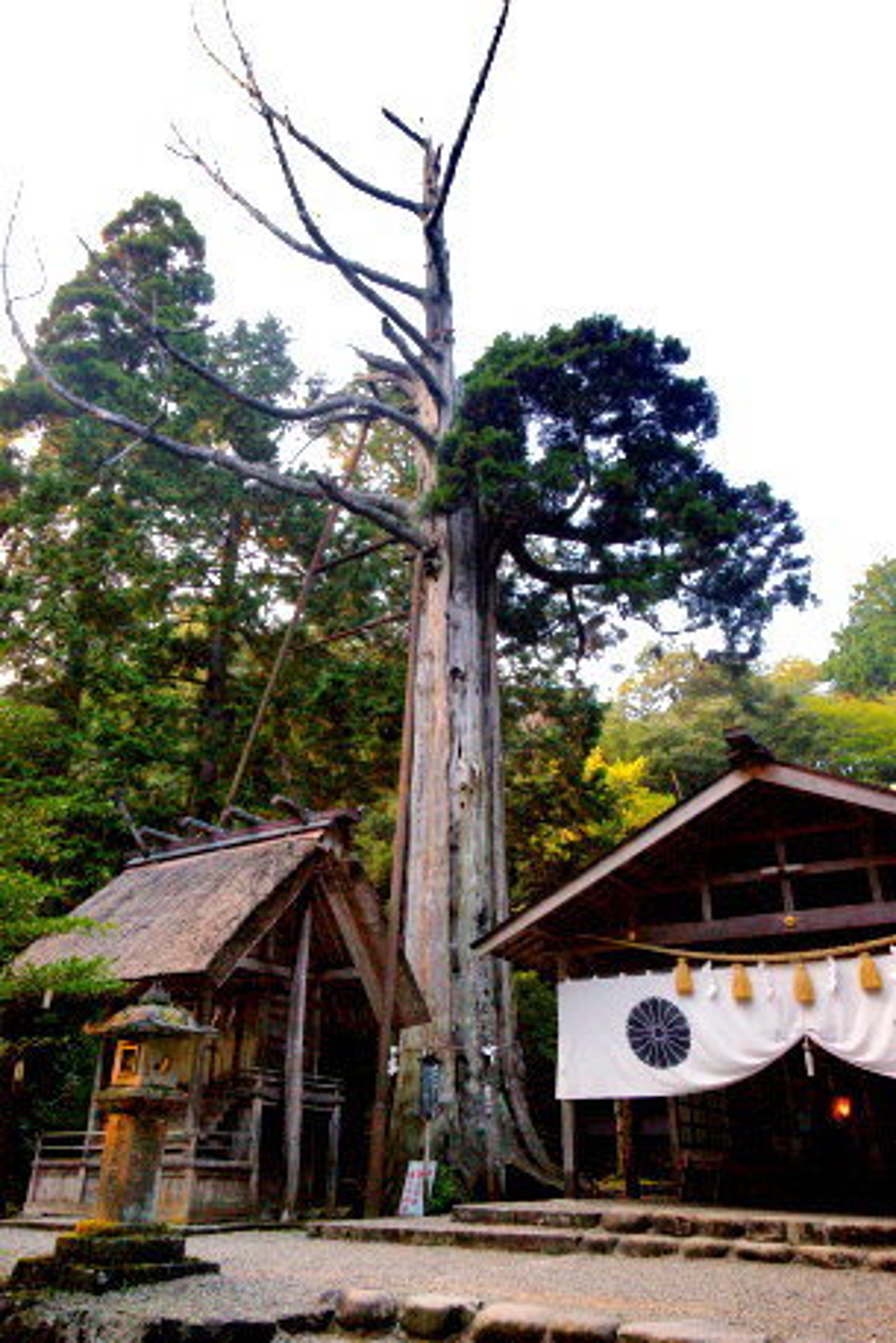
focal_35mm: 24
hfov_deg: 53.2
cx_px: 448
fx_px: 895
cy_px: 672
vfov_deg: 73.7
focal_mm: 24
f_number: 9
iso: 800
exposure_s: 1/160
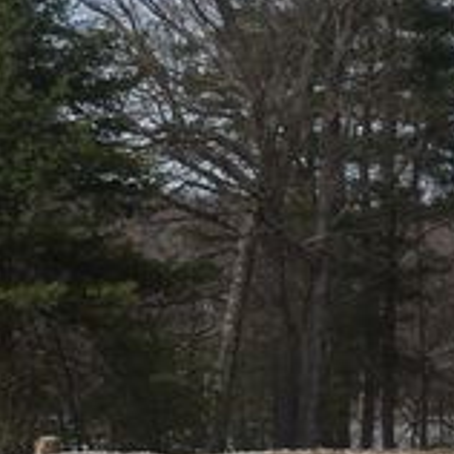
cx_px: 615
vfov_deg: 15.4
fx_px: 1677
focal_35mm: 113
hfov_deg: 14.7
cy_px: 139
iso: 100
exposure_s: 1/200
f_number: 7.1
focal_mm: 28
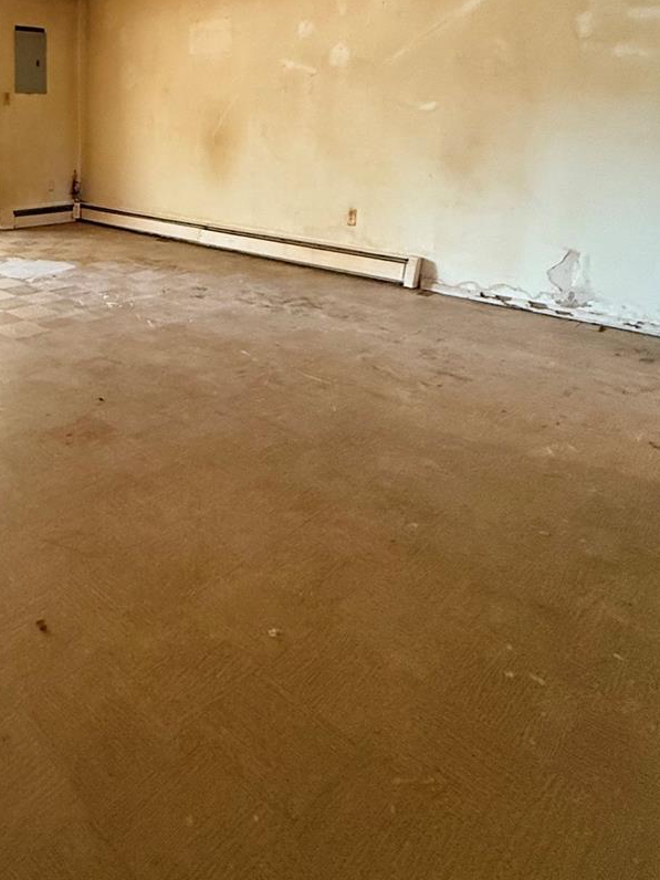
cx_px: 91
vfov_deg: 60.6
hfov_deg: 47.2
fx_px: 686
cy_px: 190
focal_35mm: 27
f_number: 2.2
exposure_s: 1/60
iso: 400
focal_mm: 2.22
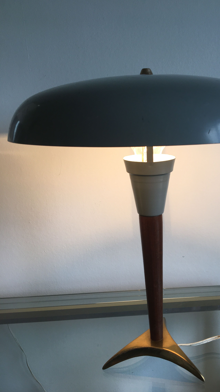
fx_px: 332
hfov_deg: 36.3
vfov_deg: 61.0
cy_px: 197
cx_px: 148
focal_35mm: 32
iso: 32
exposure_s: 1/100
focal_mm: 4.15
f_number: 2.2
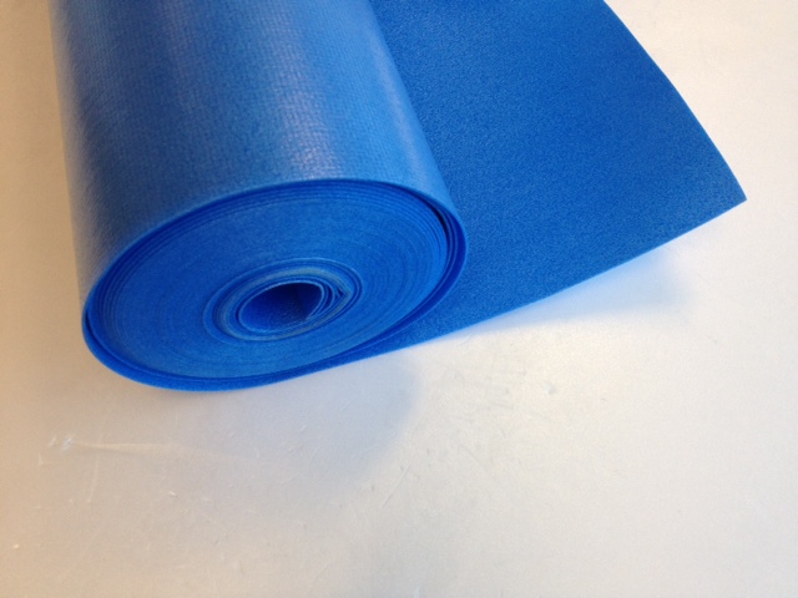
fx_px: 807
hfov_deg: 52.6
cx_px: 399
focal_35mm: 35
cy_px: 299
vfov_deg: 40.7
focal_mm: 4.28
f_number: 2.4
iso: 80
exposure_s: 1/100
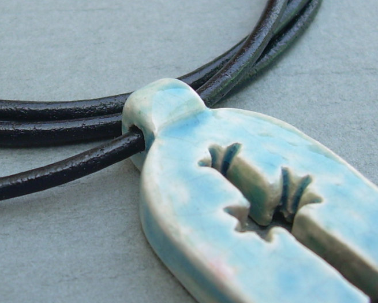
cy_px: 109
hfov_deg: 22.3
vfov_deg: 18.0
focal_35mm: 85
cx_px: 95
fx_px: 951
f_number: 2.8
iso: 50
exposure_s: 1/115
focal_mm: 6.3
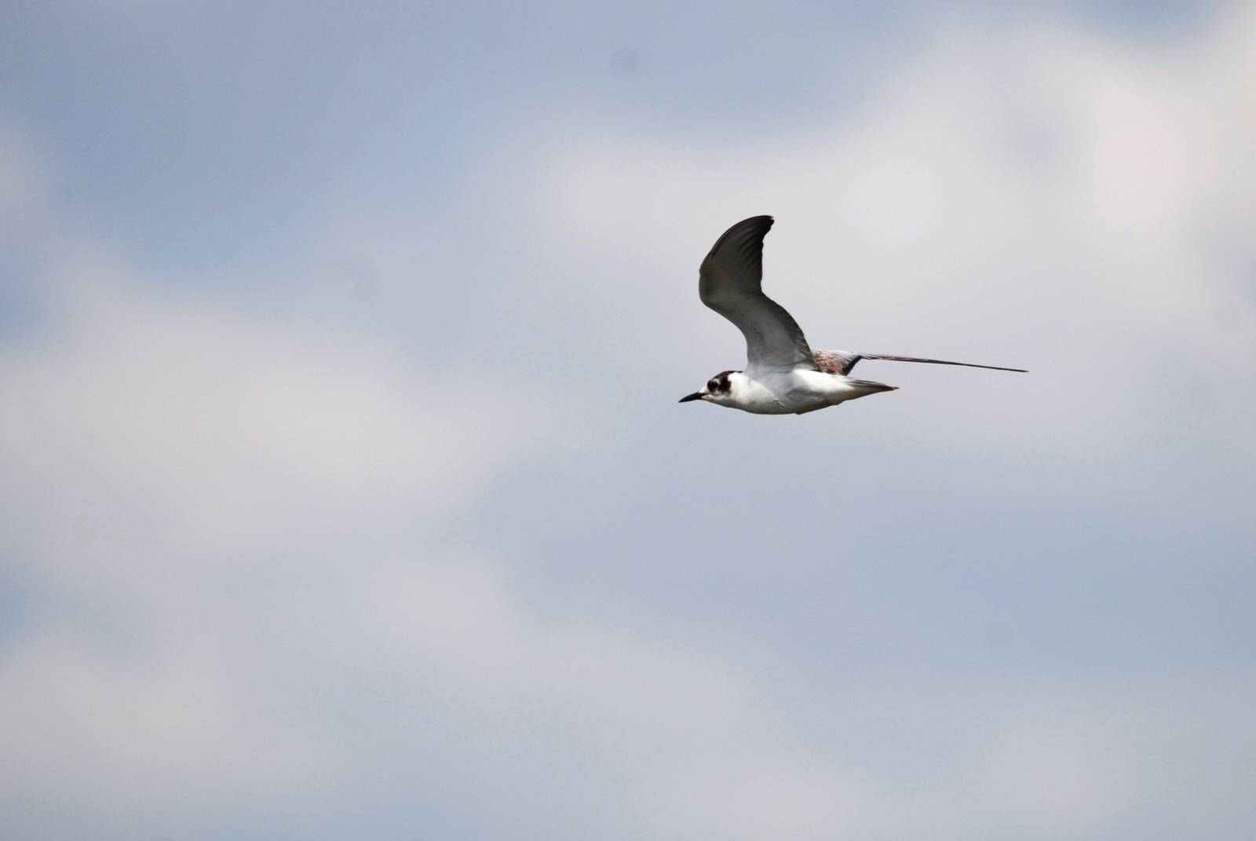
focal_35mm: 600
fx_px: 20958
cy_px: 420
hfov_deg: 3.4
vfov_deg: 2.3
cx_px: 628
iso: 200
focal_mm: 400
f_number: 6.3
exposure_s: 1/1000
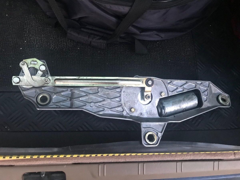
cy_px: 90
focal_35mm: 28
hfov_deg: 63.4
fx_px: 194
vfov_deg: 49.7
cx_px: 120
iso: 100
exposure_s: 1/8
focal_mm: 3.99
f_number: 1.8
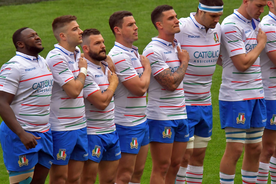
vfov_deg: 1.5
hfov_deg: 2.3
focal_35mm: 900
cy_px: 92
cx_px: 138
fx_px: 6899
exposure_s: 1/1000
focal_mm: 600
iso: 6400
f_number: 16
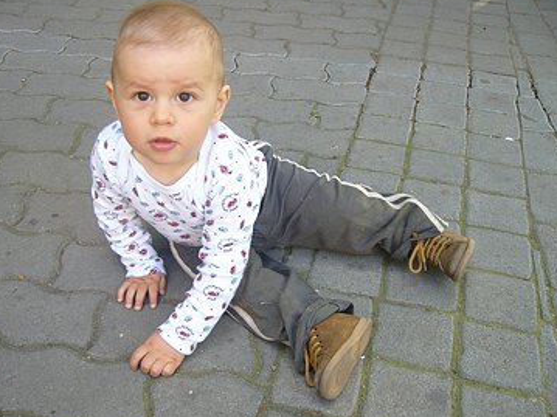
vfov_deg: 36.8
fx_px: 627
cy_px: 222
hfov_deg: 47.8
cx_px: 254
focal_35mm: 39
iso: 100
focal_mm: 5.8
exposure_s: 1/80
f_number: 2.8
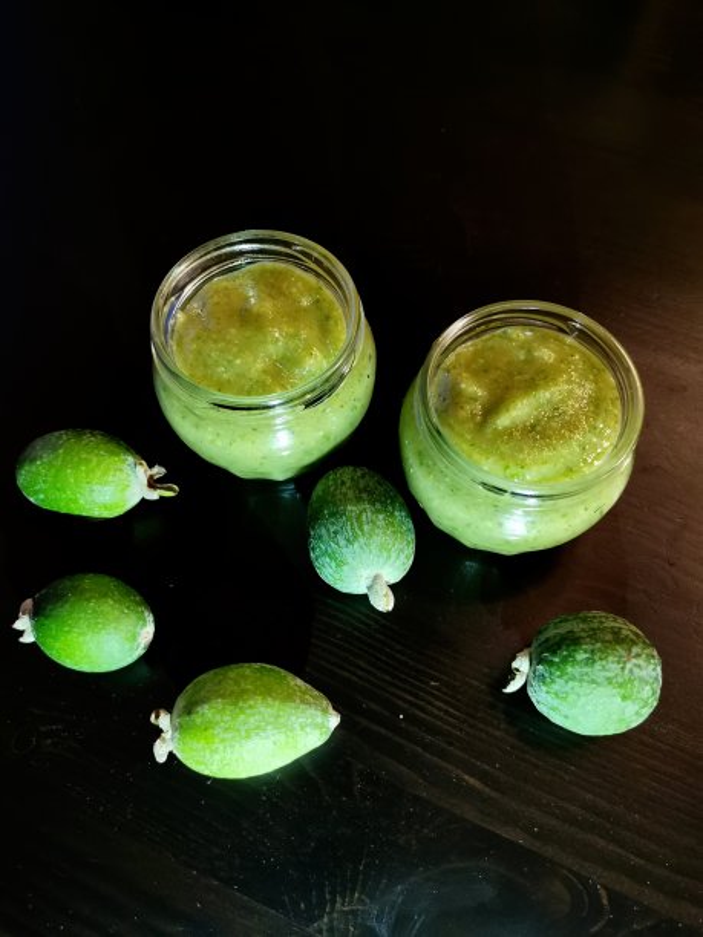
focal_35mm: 27
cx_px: 352
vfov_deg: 65.3
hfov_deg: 51.4
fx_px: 731
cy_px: 468
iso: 640
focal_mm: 5.58
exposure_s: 1/25
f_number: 1.8
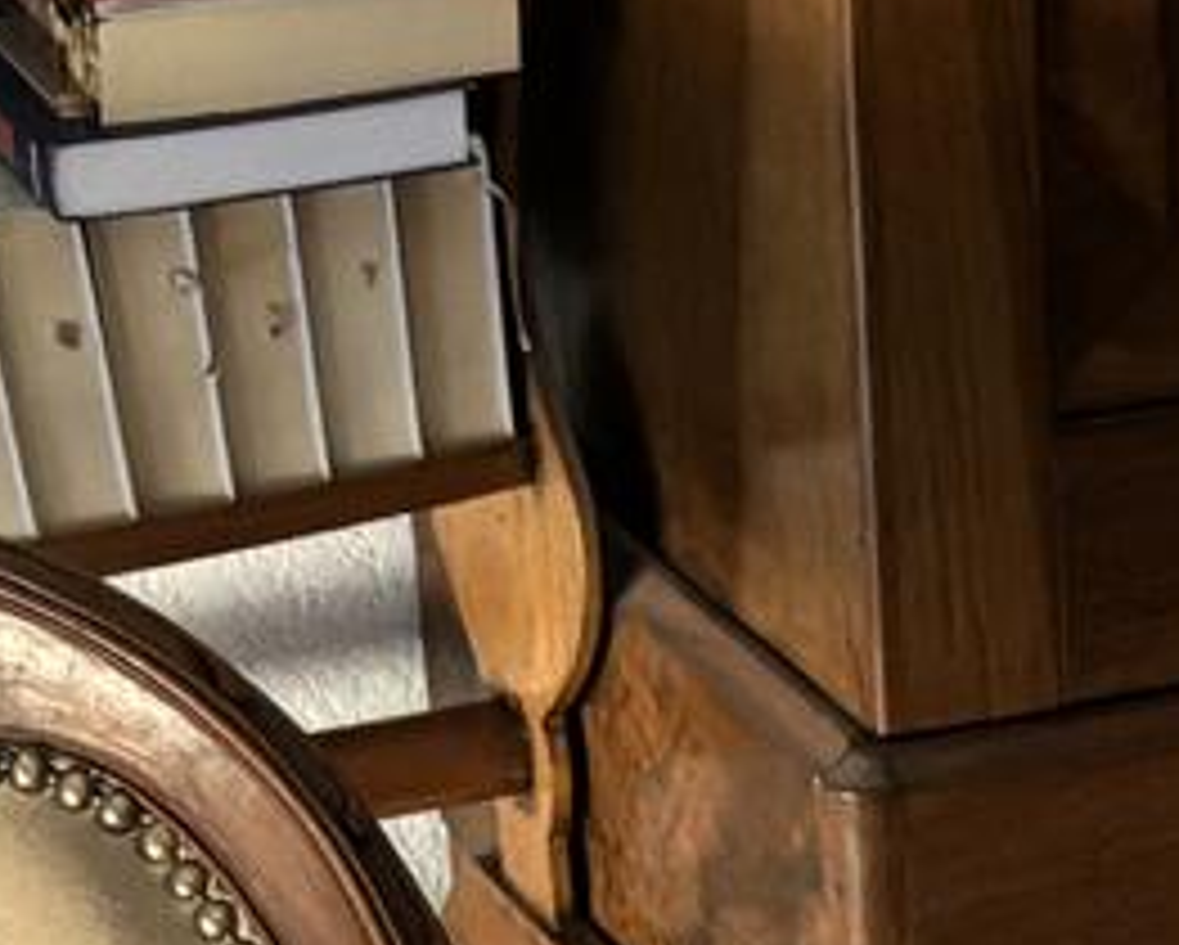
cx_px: 2534
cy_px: 1755
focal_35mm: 186
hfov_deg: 9.5
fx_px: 6495
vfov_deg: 8.0
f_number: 1.6
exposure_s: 1/34
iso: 640
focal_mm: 5.96
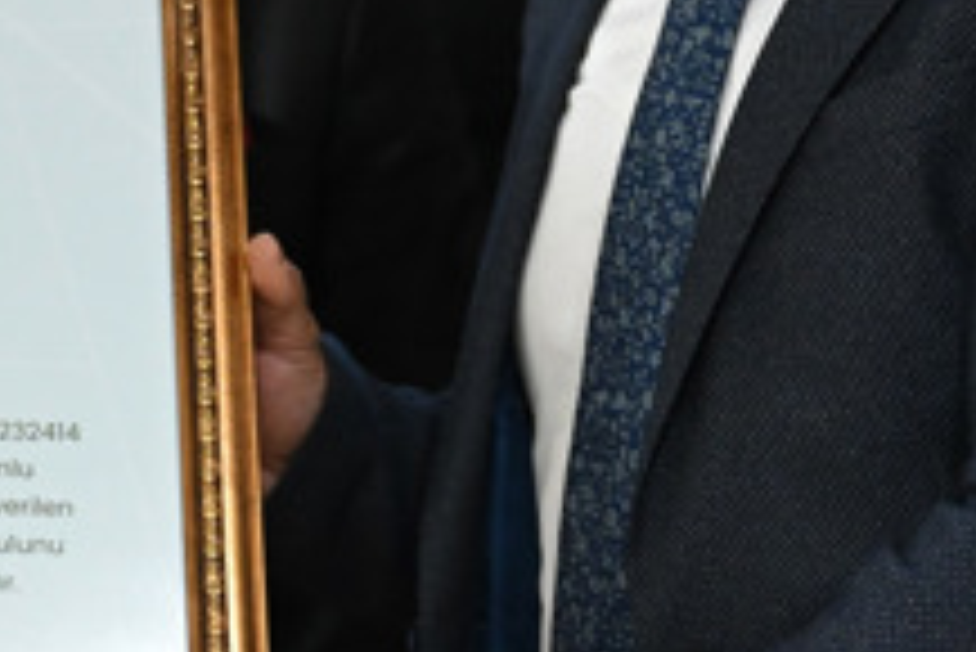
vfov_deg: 7.9
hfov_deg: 11.6
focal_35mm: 174
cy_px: -36
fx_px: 4720
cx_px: -189
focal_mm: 42
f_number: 2.8
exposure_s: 1/160
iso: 2500
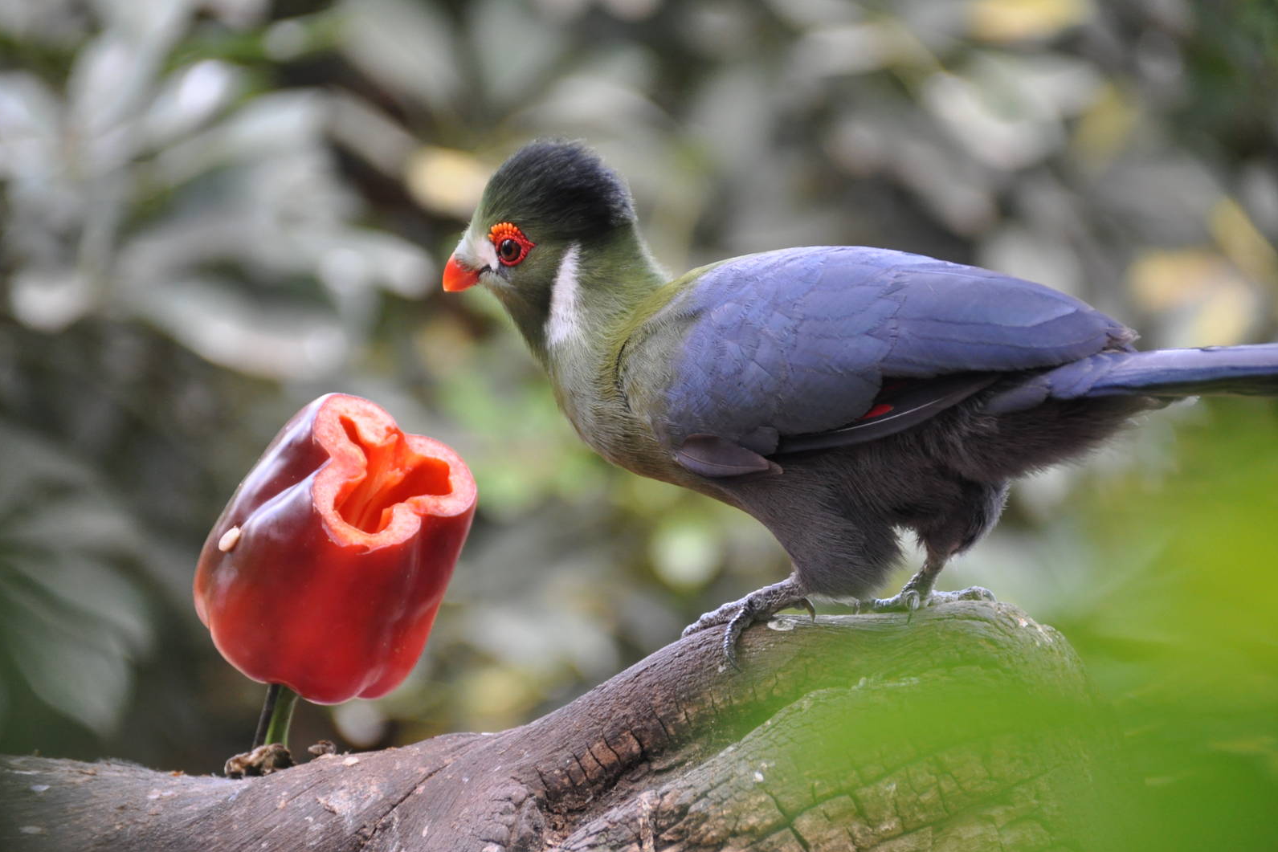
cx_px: 637
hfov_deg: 4.6
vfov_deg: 3.0
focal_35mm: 452
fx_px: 16046
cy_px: 426
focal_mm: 300
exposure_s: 1/80
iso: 1000
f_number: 5.6
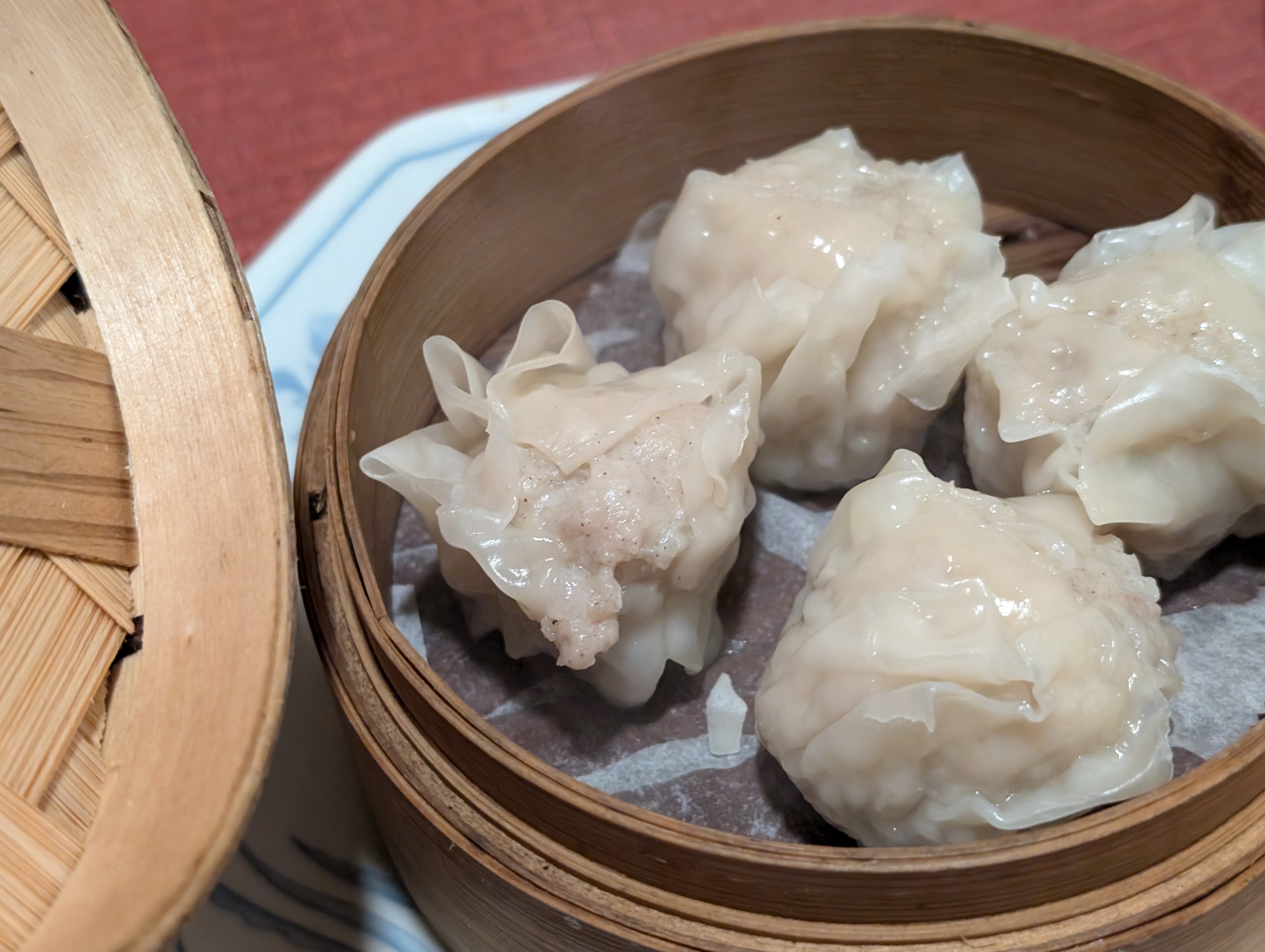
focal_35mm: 49
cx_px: 632
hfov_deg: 38.9
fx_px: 1793
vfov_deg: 29.7
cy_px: 476
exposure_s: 1/89.8
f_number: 1.68
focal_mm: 6.9
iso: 1135
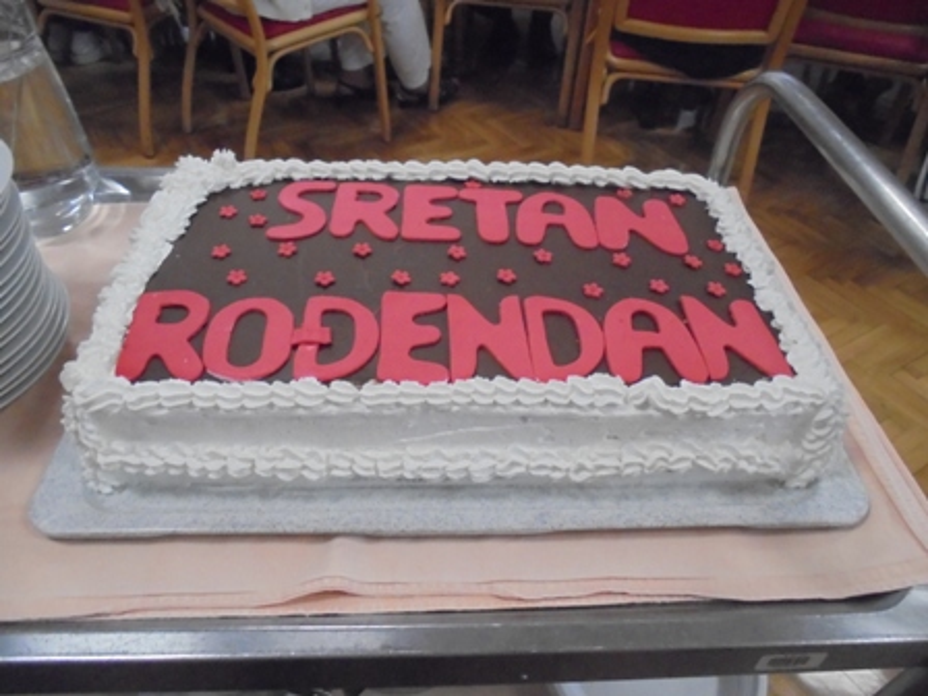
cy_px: 348
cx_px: 464
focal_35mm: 26
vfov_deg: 53.1
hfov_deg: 67.3
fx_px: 697
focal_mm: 4.6
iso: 800
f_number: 3.5
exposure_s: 1/100
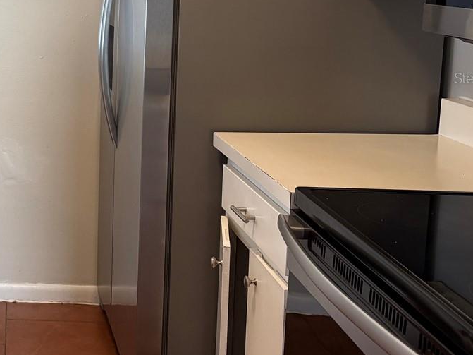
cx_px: -43
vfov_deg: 23.3
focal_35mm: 62
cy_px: 78
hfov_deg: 28.4
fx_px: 847
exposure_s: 1/60
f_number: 1.6
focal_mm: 5.96
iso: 100
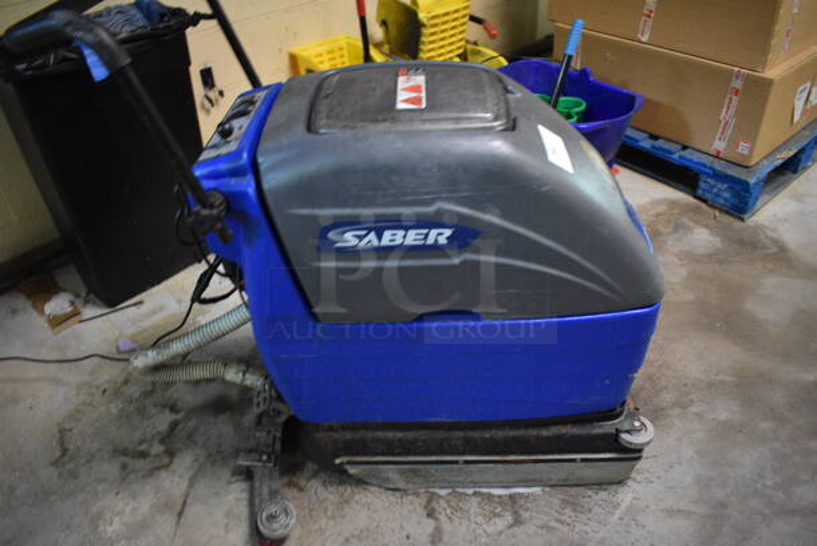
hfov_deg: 67.3
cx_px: 408
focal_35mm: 27
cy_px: 273
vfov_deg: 48.0
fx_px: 613
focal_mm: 18
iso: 3200
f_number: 3.5
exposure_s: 1/15
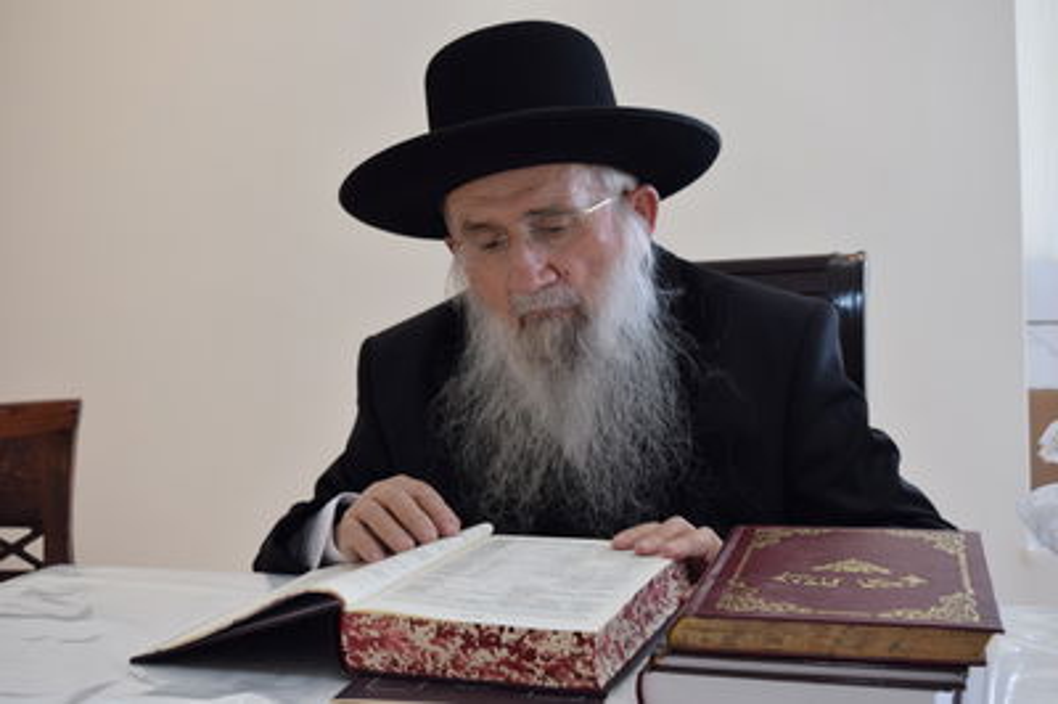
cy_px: 352
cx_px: 529
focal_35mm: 45
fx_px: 1321
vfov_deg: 29.8
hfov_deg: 43.6
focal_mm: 30
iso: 400
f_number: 5.6
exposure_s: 1/125
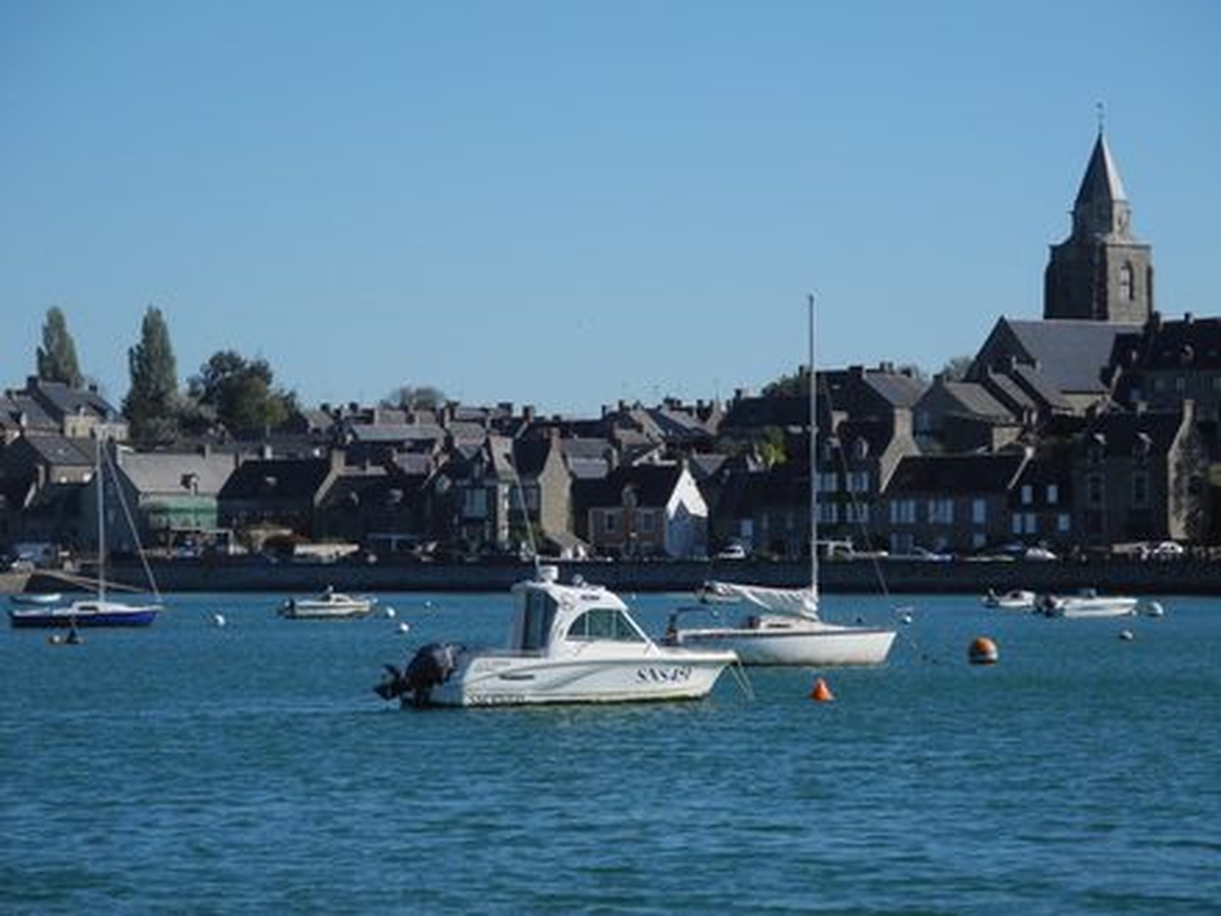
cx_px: 610
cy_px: 458
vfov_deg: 9.7
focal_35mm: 153
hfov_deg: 12.9
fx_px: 5397
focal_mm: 32.6
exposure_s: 1/908
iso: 100
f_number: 5
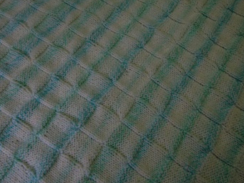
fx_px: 268
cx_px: 125
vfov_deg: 37.6
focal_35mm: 38
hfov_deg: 49.0
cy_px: 73
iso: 100
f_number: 3.5
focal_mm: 5.4
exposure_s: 1/160
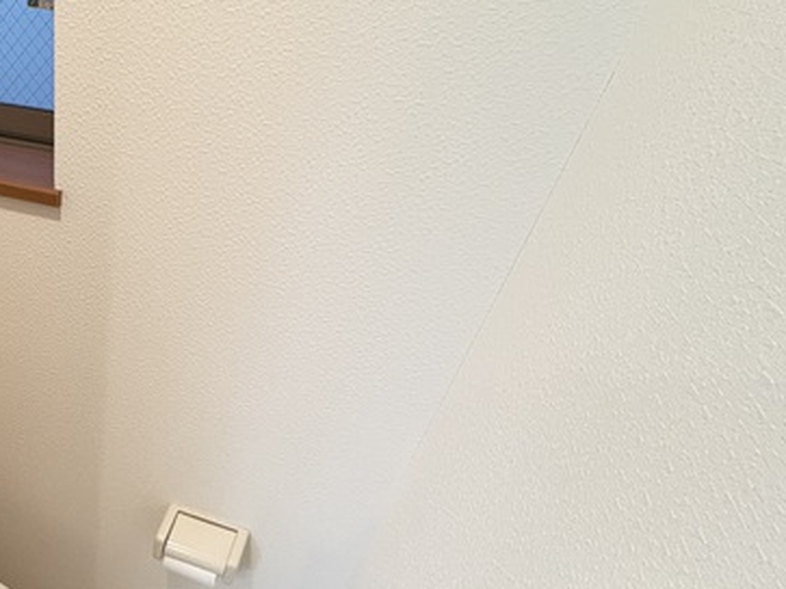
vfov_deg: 49.6
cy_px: 430
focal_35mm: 27
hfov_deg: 57.8
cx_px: 106
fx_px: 613
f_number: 2.2
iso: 400
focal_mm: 2.22
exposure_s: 1/60
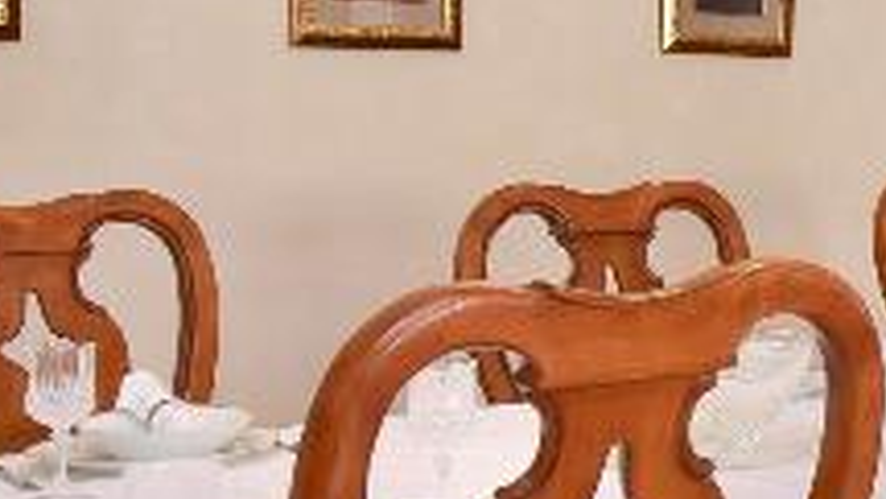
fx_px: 1974
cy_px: 91
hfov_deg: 22.8
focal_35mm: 84
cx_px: 1125
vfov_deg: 14.3
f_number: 5.6
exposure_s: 1/80
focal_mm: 10
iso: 400
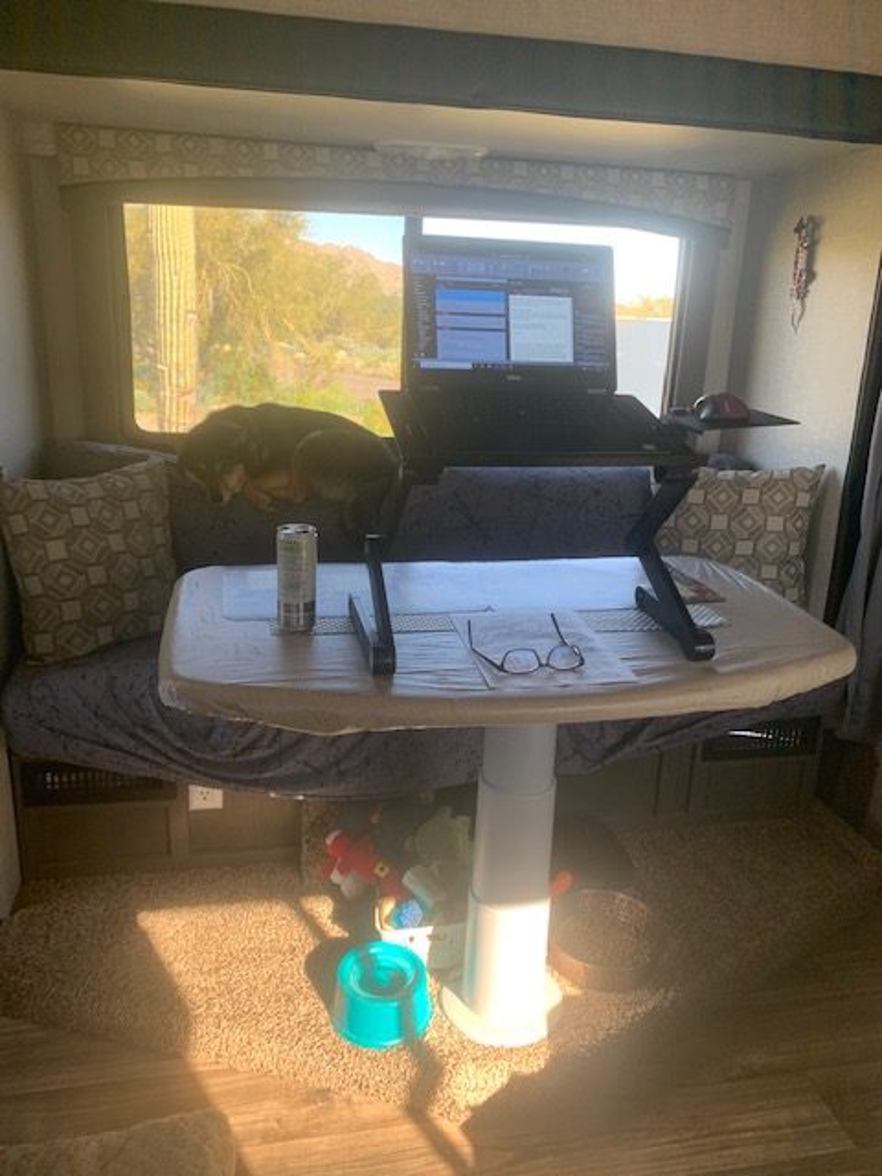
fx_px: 883
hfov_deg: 53.1
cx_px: 441
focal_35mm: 26
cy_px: 588
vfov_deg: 67.3
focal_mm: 4.25
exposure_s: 1/105
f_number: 1.8
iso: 100
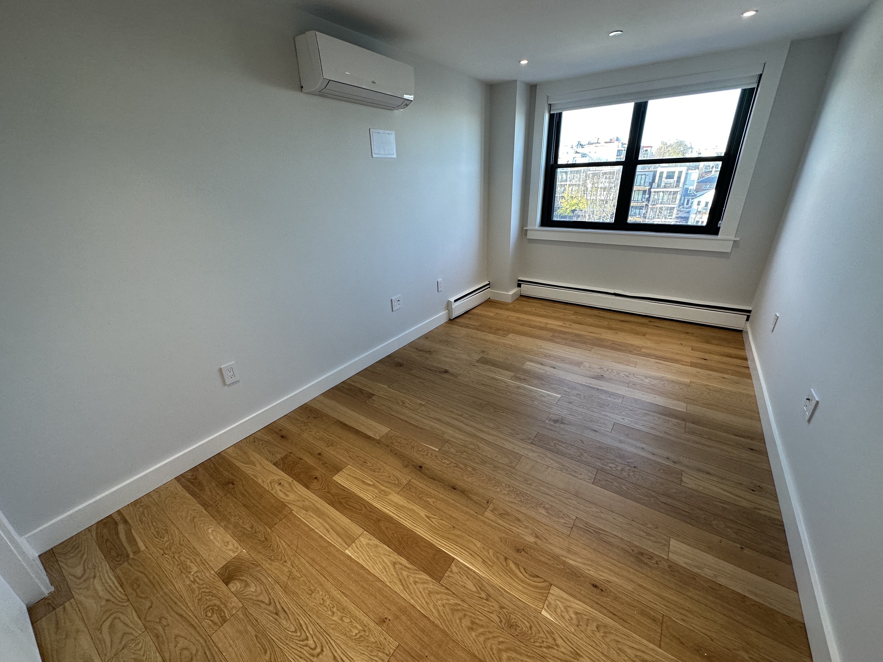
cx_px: 442
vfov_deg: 85.7
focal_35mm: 14
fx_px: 357
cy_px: 331
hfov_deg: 102.1
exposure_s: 1/120
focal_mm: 2.22
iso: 125
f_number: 2.2
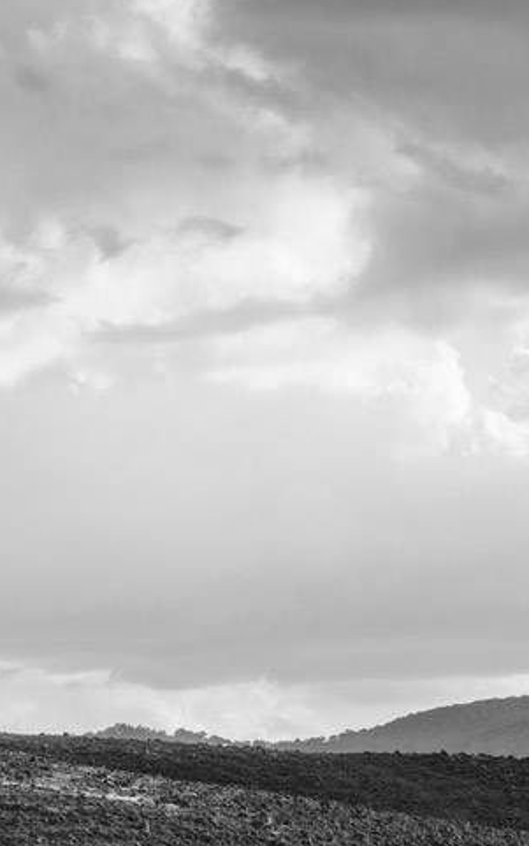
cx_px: -478
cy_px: 571
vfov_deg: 9.2
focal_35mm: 228
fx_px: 5262
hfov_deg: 5.6
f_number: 14
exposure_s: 1/50
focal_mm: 55
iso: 400
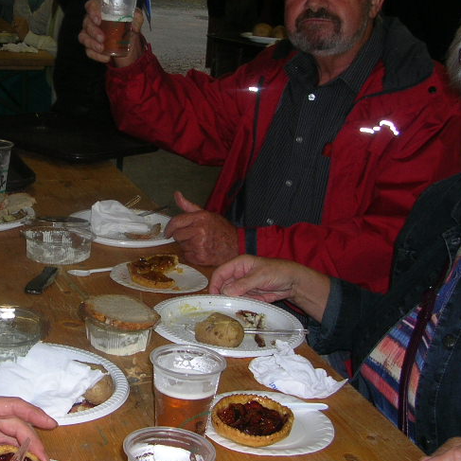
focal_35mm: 65
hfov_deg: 26.0
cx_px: 95
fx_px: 979
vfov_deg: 26.5
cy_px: 195
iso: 50
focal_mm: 5.8
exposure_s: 1/60.1
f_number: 2.8
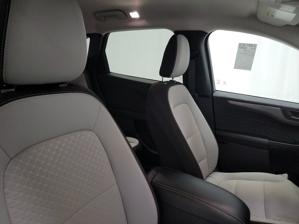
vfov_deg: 56.8
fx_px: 207
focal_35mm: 24
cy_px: 112
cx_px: 150
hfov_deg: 71.6
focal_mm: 6.7
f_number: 1.8
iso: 1065
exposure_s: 1/59
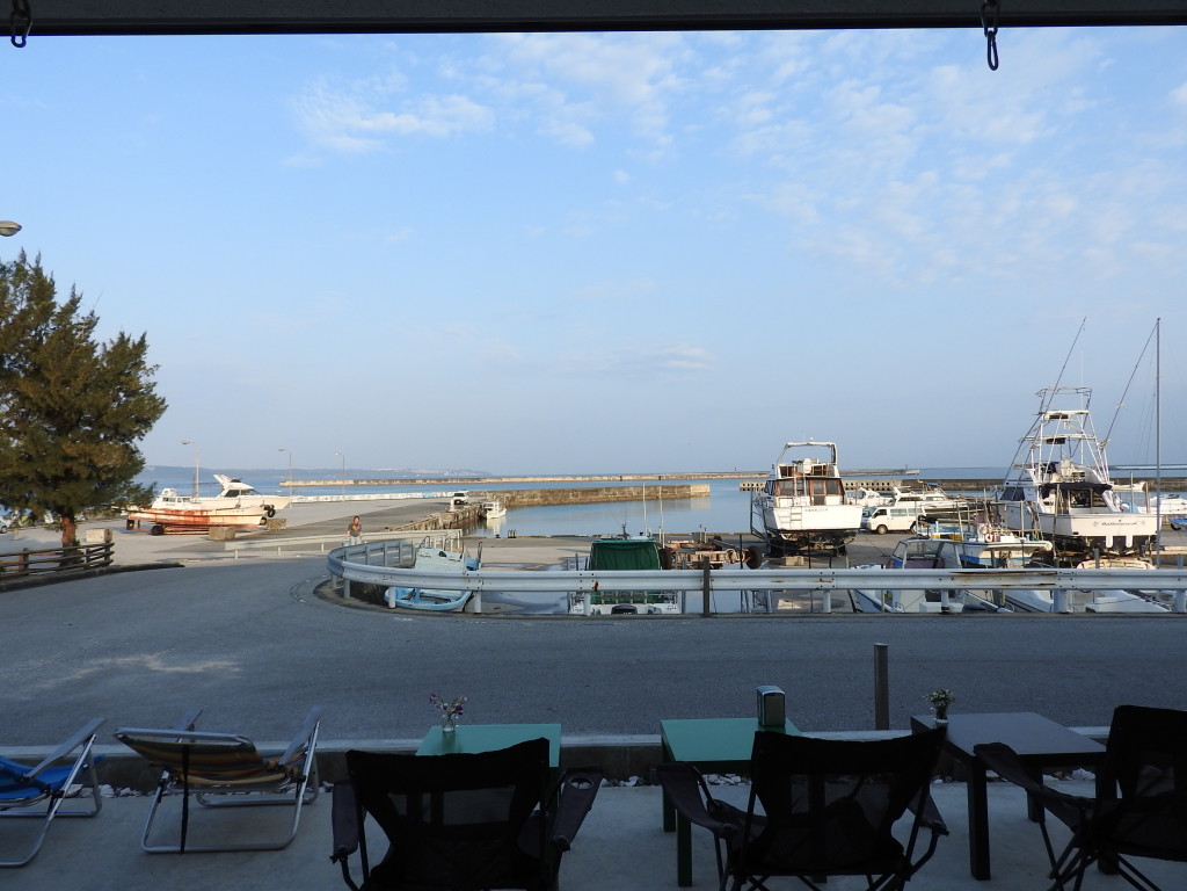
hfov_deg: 71.6
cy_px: 446
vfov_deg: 56.8
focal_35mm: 24
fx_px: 823
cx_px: 594
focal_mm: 4.3
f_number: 3.3
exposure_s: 1/640
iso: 100
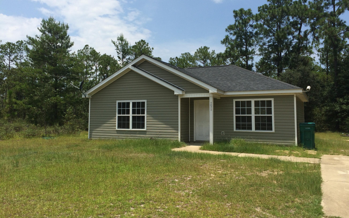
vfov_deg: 40.5
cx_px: 176
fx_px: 295
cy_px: 96
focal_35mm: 31
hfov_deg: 61.2
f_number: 2.2
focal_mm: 4.15
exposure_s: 1/3425
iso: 32
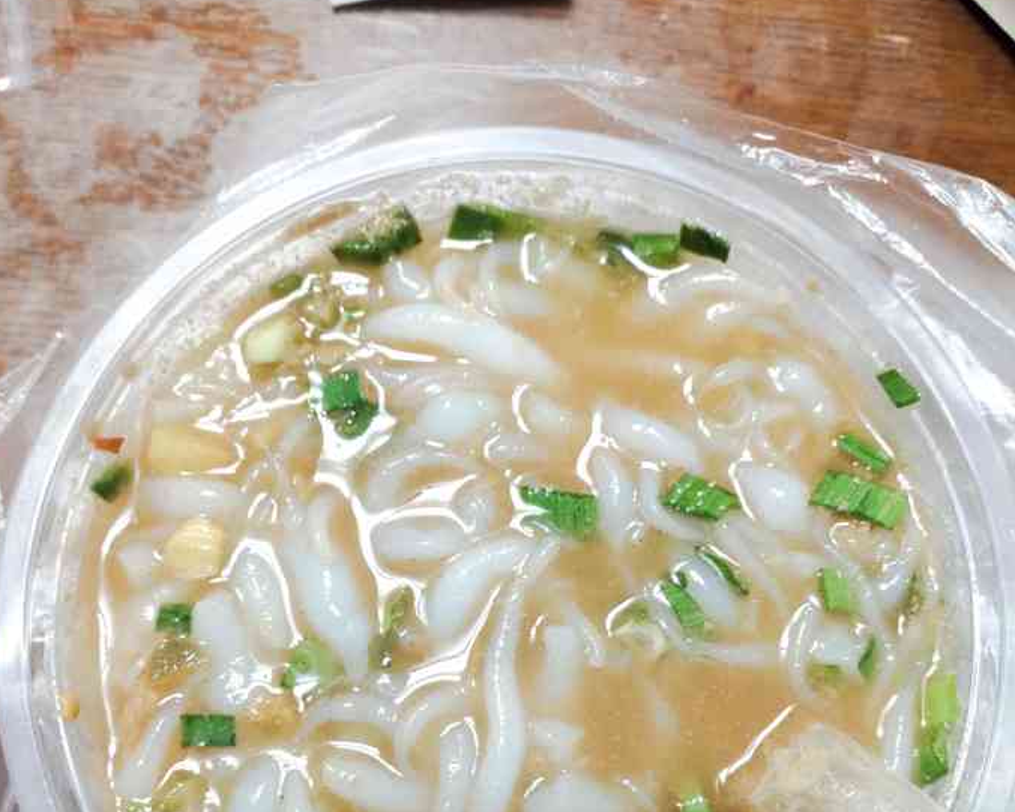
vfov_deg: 44.7
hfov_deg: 57.2
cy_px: 654
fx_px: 931
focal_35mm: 31
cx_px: 509
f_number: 1.79
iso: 2713
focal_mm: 4.76
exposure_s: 1/33
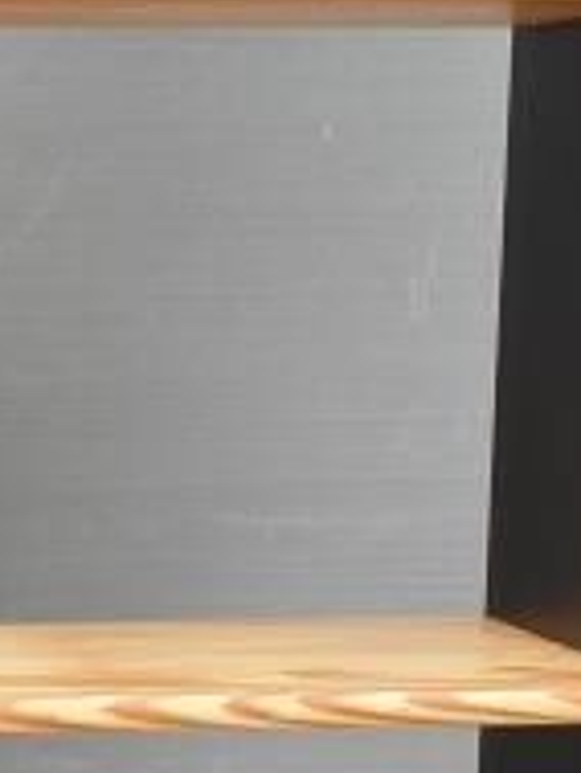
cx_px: -278
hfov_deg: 10.2
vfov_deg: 13.9
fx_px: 3152
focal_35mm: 141
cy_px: 703
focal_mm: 4.3
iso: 50
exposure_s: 1/107
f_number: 2.4
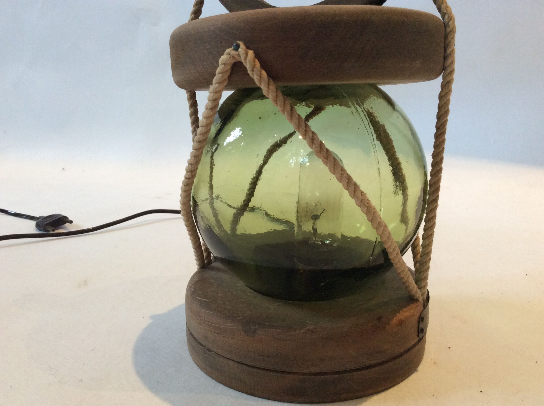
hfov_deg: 56.9
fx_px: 502
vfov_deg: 44.1
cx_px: 272
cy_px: 203
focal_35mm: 32
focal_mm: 3.3
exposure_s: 1/25
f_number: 2.4
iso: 125
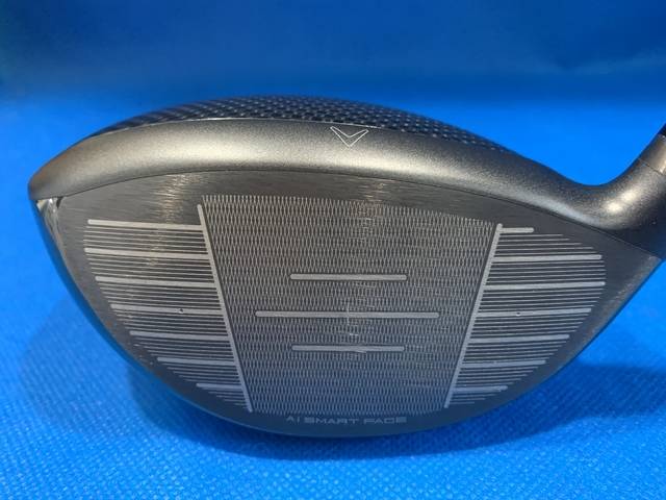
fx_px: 500
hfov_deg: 67.3
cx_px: 333
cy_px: 250
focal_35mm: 26
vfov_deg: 53.1
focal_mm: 4.25
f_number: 1.8
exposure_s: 1/60
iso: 320
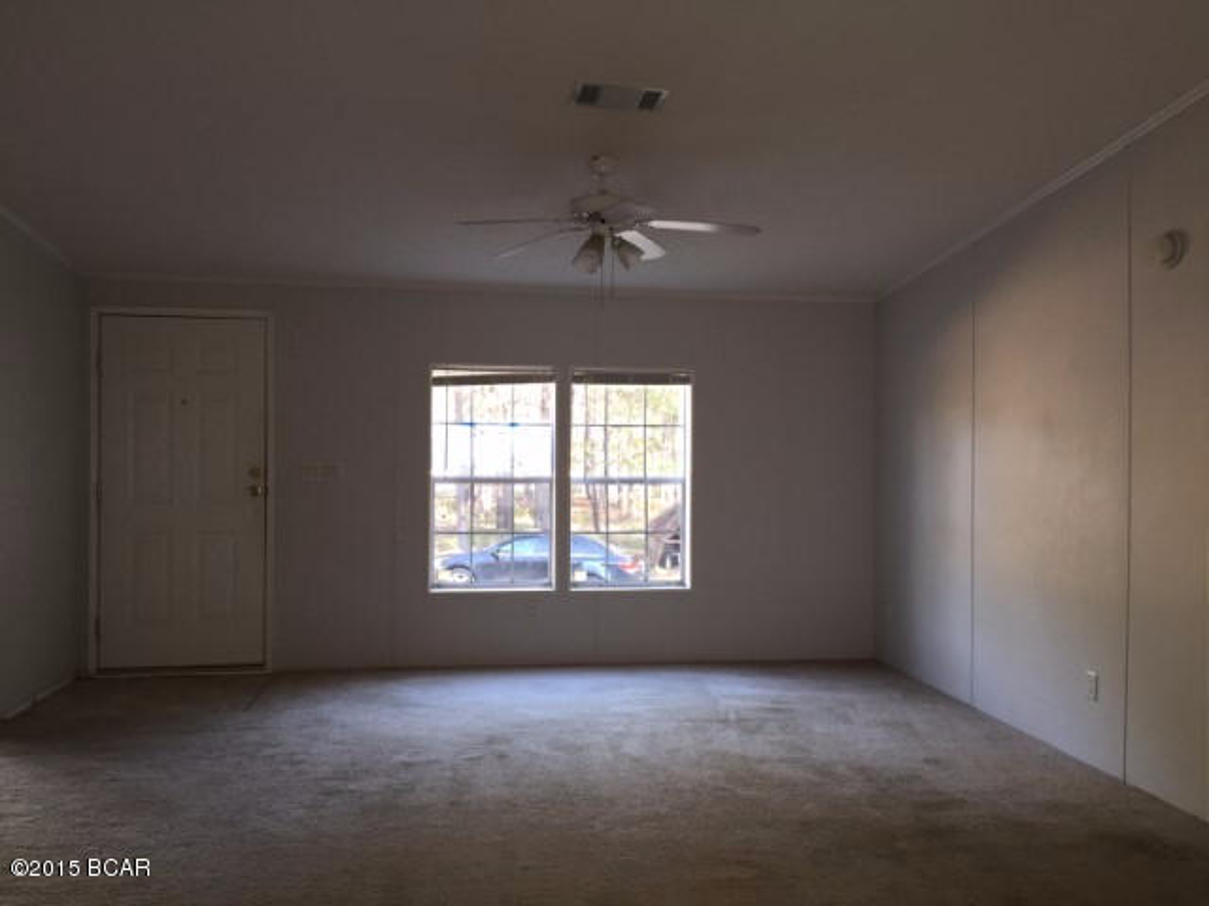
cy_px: 453
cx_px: 604
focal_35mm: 29
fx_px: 1013
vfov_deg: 48.2
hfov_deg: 61.7
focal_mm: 4.15
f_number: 2.2
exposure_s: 1/30
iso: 64
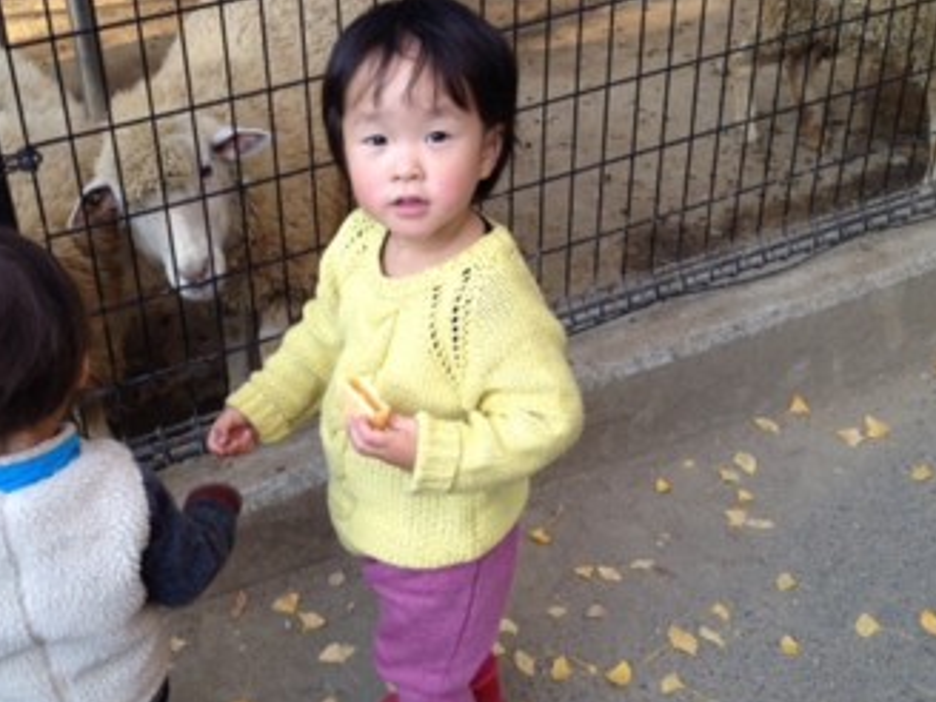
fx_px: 1298
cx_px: 357
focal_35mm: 48
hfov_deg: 39.4
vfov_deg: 30.3
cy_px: 342
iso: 64
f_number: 2.4
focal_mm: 4.28
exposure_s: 1/120
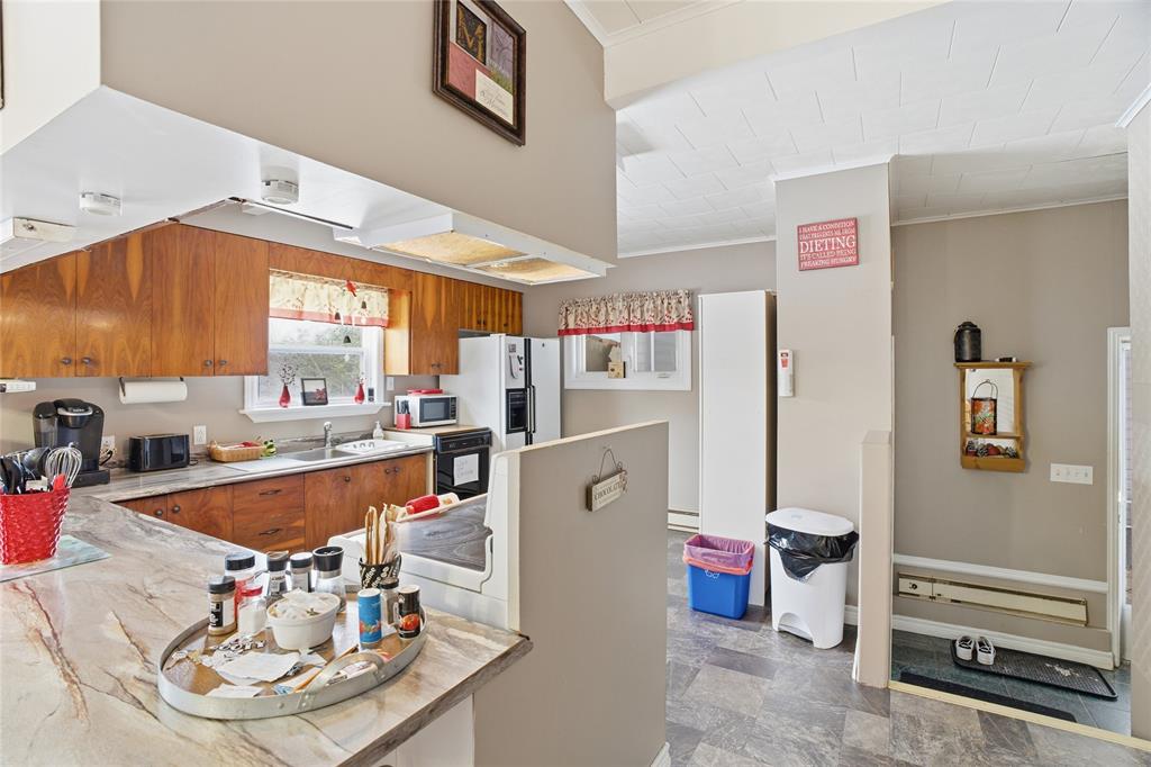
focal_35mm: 16
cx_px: 576
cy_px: 384
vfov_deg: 73.7
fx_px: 511
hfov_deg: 96.8
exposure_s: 1/5
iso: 100
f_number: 6.3
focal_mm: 16
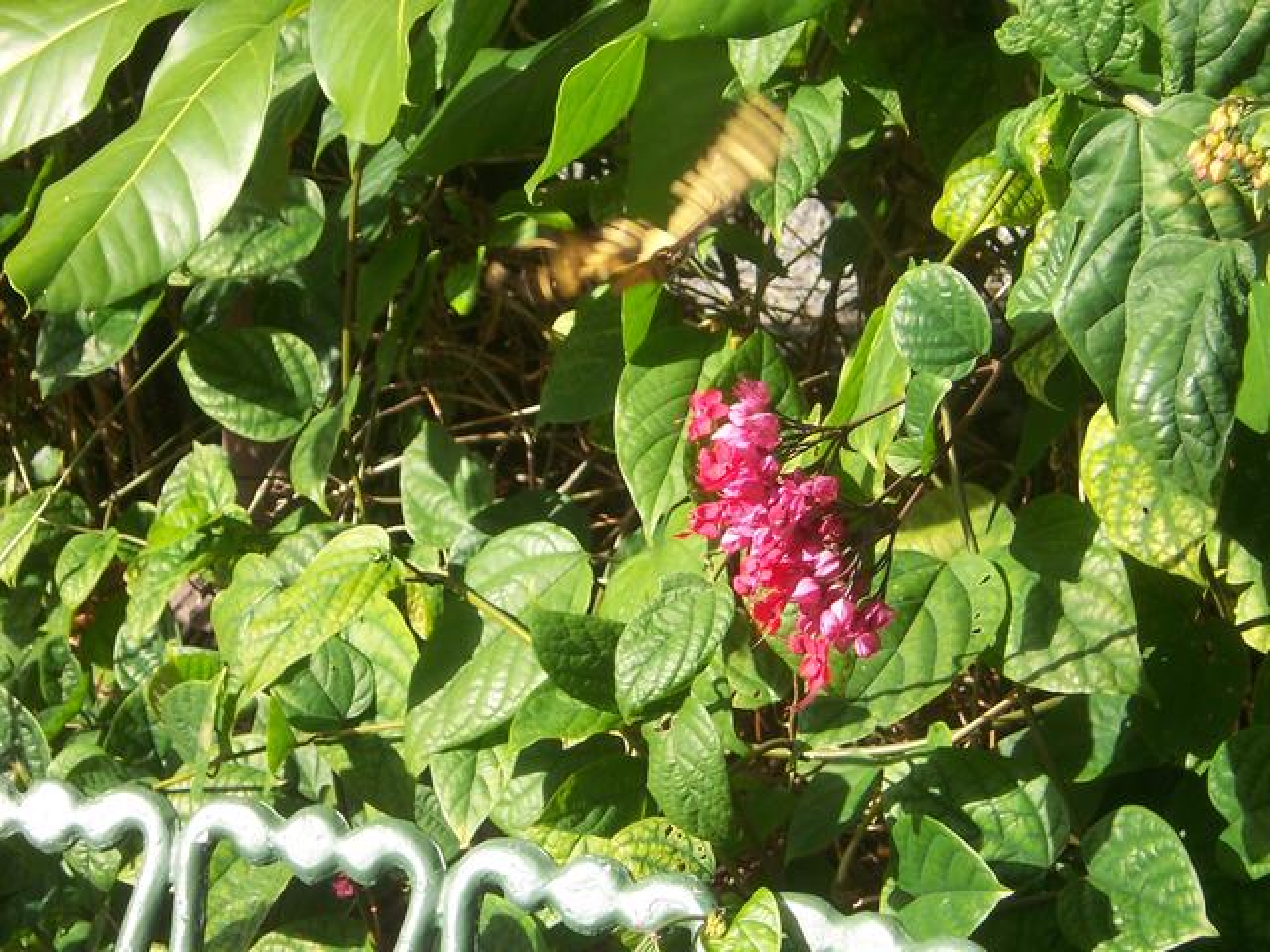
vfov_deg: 14.8
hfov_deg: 19.6
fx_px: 3669
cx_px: 635
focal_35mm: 100
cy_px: 476
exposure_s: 1/125
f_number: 4.9
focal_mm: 16.6
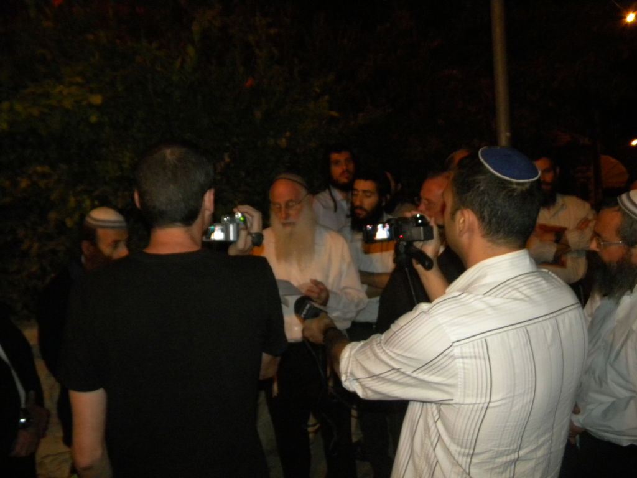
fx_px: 515
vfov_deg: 49.7
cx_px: 318
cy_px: 239
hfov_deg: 63.4
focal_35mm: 28
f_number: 3.5
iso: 400
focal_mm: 5
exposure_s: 1/26
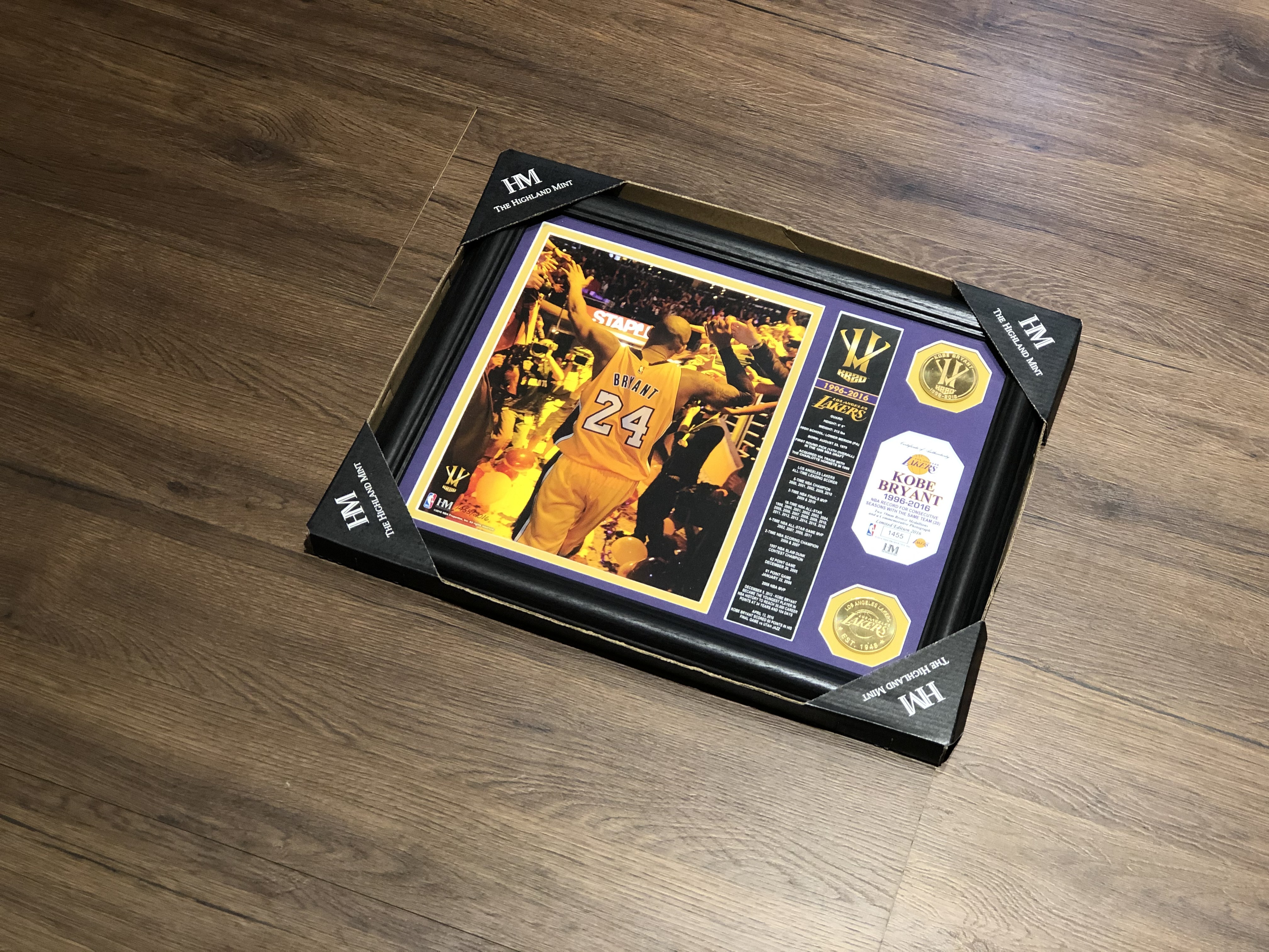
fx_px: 2090
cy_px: 476
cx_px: 634
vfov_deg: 25.7
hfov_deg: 33.8
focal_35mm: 57
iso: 125
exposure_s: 1/30
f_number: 2.8
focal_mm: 6.6
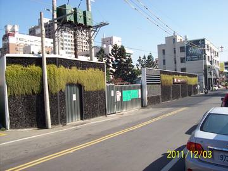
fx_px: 237
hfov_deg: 51.4
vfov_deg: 39.7
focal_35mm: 36
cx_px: 114
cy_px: 86
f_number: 4.8
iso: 80
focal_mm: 6
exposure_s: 1/355
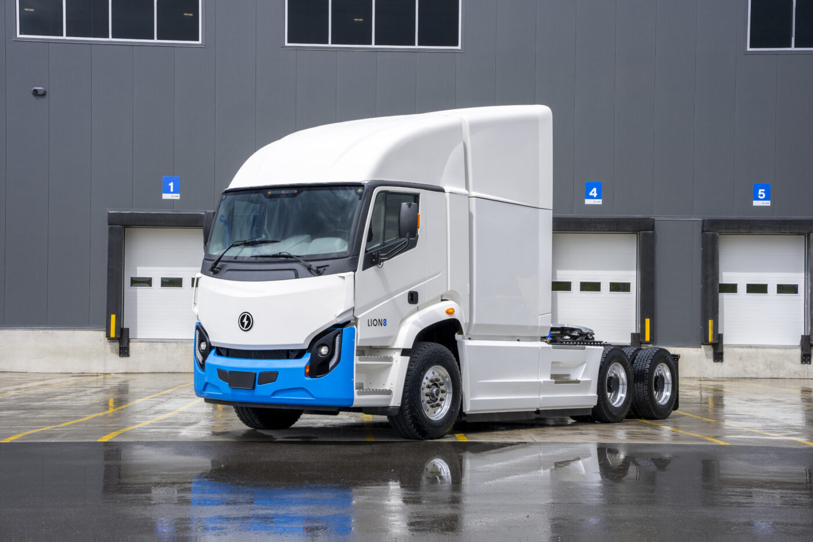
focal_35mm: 62
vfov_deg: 22.0
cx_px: 406
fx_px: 1391
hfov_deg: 32.6
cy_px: 271
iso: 100
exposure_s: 1/200
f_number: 10
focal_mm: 61.6
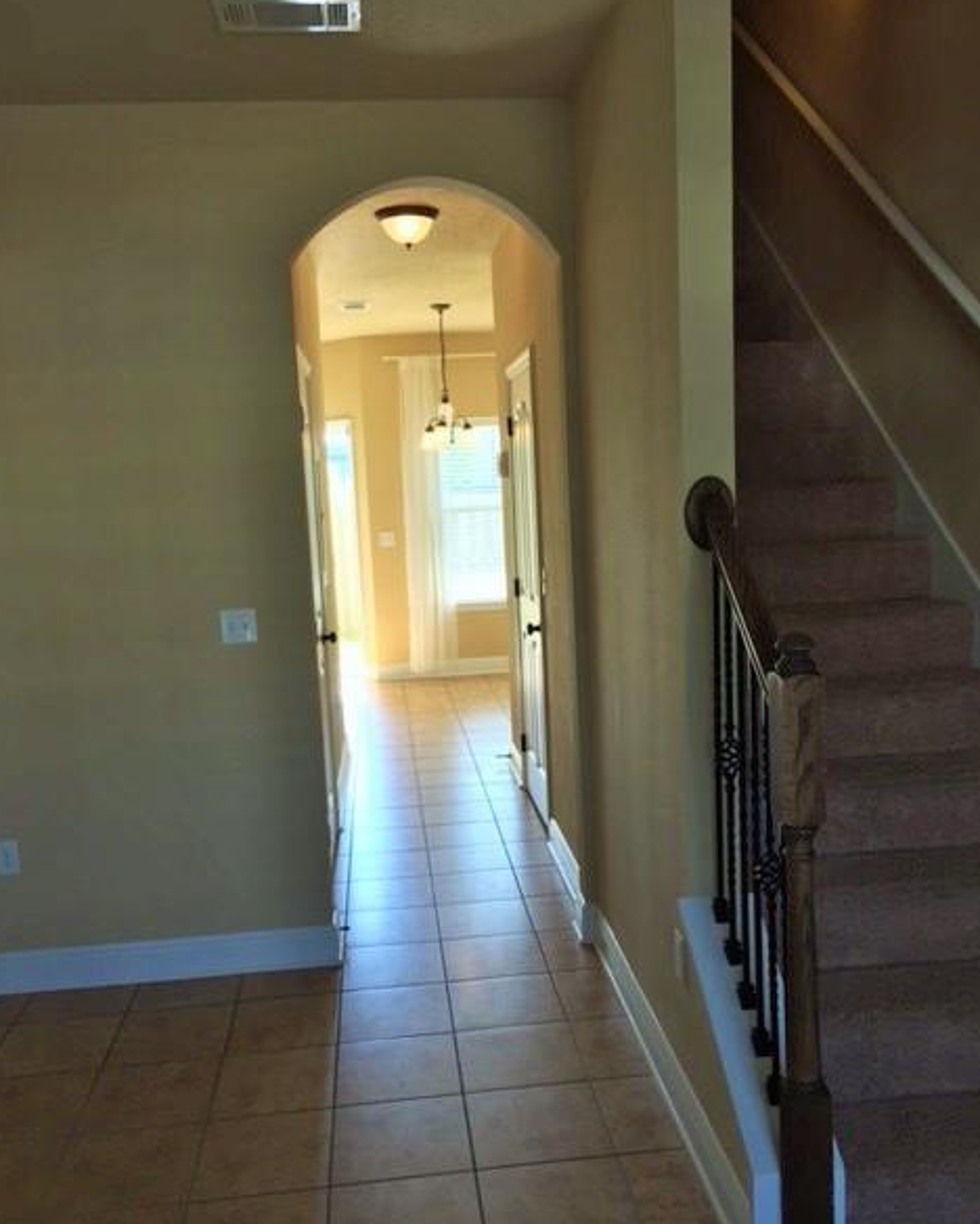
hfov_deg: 47.2
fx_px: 1123
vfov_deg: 57.1
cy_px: 625
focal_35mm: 31
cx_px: 492
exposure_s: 1/60
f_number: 2.2
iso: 32
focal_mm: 4.15
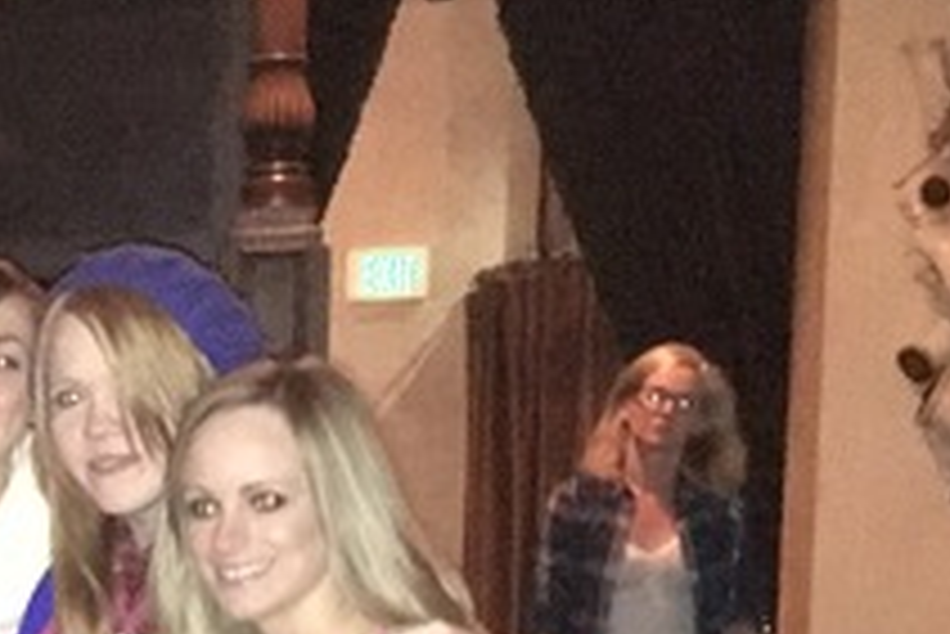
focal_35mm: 103
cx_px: -369
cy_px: 895
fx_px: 2720
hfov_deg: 18.1
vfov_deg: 12.7
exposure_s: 1/16
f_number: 2.2
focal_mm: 4.15
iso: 2000
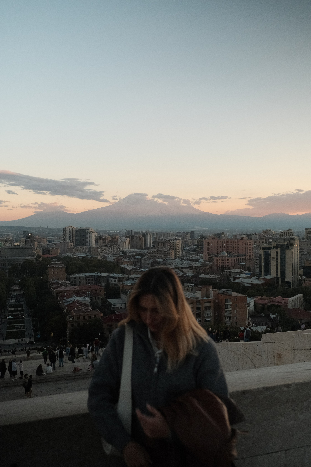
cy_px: 234
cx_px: 156
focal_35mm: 35
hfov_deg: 37.9
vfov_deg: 54.4
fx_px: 454
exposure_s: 1/100
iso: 2000
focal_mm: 23
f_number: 2.8
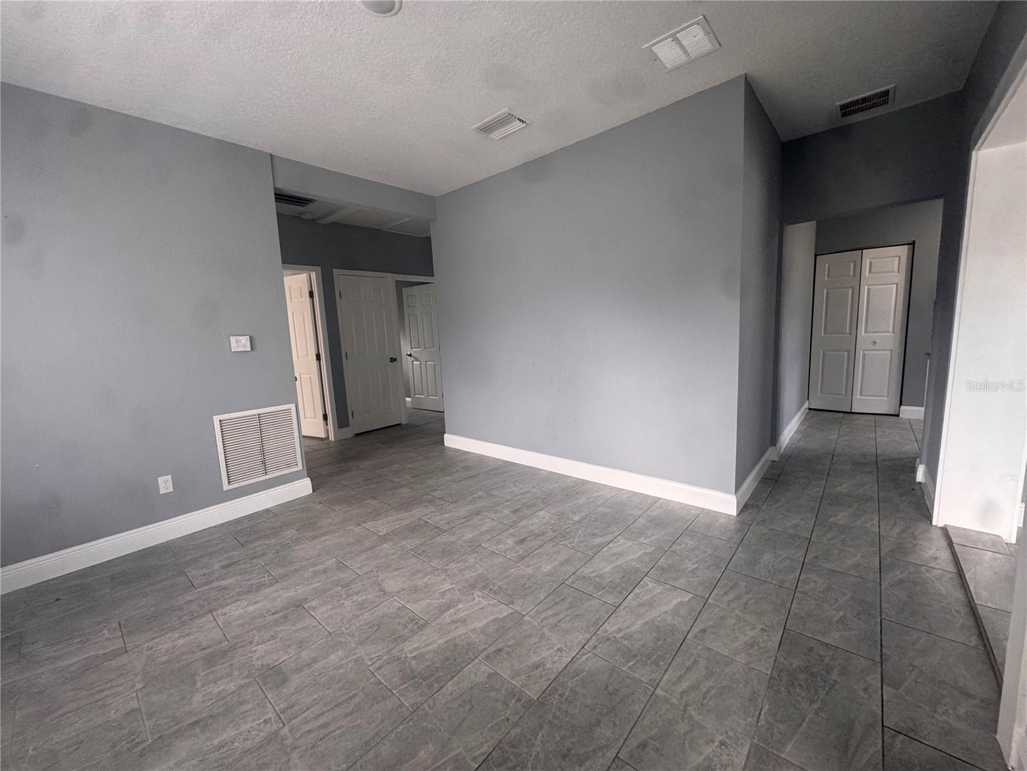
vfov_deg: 85.7
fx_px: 415
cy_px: 386
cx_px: 514
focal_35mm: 14
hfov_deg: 102.1
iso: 200
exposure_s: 1/99
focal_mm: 2.22
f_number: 2.2
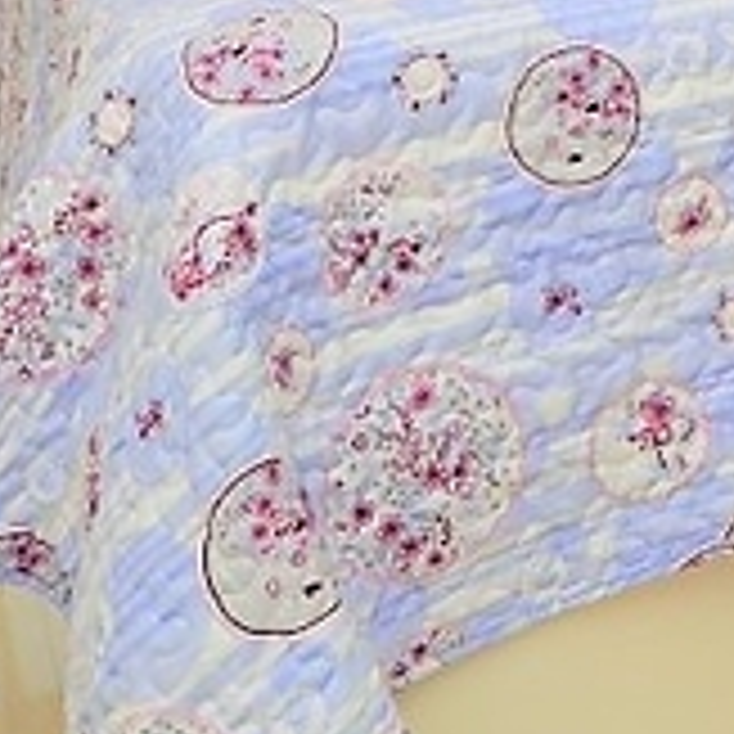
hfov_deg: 23.1
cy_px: -252
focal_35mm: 68
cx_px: 903
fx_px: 1631
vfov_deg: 22.4
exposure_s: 1/125
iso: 100
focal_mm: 12
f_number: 5.6
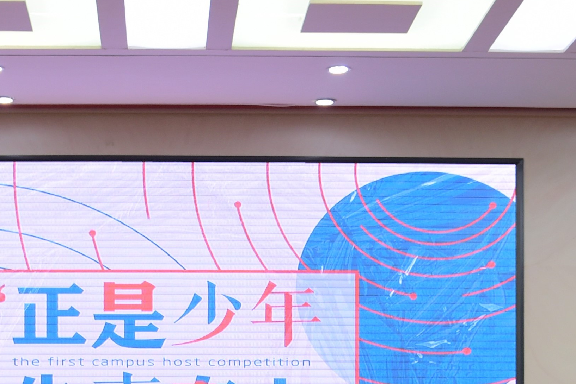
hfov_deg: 18.1
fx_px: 1809
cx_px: 200
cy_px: 505
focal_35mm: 113
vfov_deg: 11.8
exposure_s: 1/250
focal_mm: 32
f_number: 2.8
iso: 640
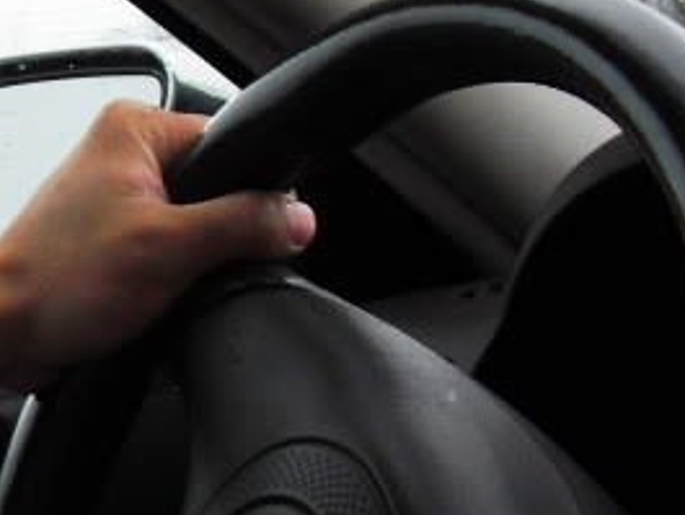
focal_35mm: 139
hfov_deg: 12.9
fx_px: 2752
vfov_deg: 10.7
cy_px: 298
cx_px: -540
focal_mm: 6.3
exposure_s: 1/320
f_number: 3.1
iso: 100
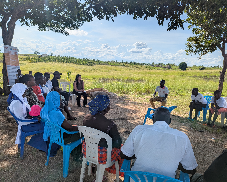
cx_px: 106
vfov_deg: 56.8
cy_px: 91
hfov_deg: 68.0
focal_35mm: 25
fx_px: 168
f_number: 1.85
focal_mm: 6.81
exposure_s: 1/3236
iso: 42
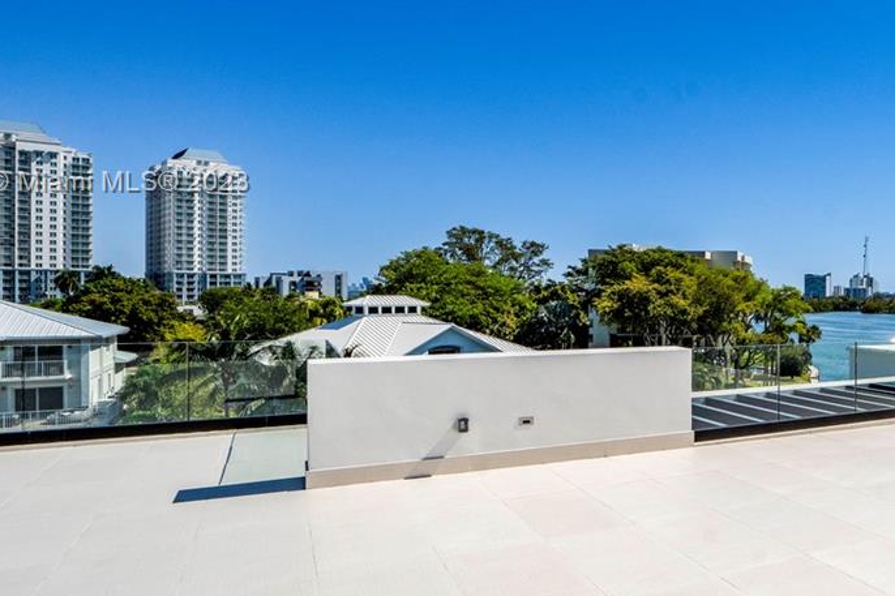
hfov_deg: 53.1
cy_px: 184
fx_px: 696
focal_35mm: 28
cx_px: 875
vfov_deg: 45.5
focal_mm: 12
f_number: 11
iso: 200
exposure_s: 1/640
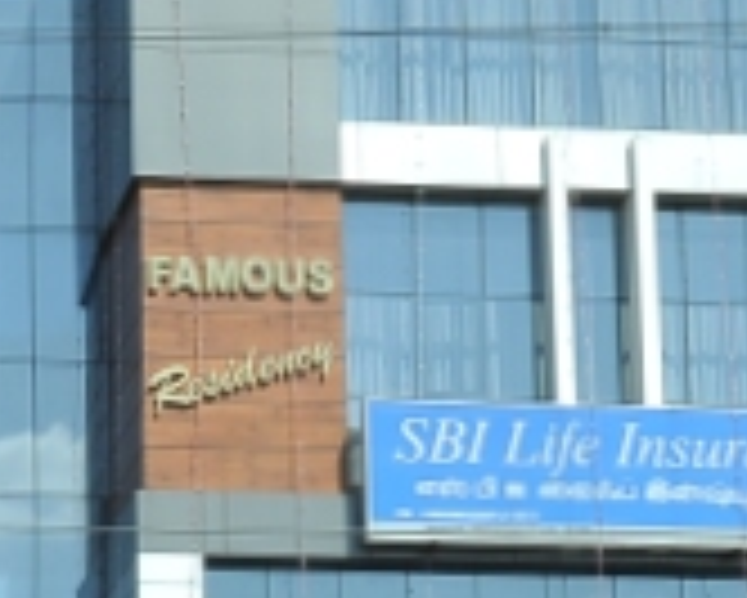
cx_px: -112
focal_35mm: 123
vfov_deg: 12.5
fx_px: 2721
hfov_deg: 15.2
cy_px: 454
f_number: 14
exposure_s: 1/125
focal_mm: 29
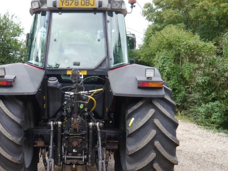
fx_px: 270
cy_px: 105
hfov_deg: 45.0
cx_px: 75
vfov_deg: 35.0
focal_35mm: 41
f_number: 3.5
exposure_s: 1/125
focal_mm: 15
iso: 160
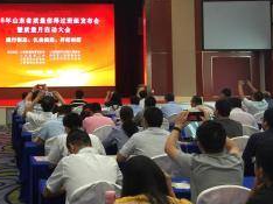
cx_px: 52
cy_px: 50
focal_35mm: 62
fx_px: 488
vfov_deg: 23.4
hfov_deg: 30.4
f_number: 2.2
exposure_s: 1/17
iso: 40
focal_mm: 4.15
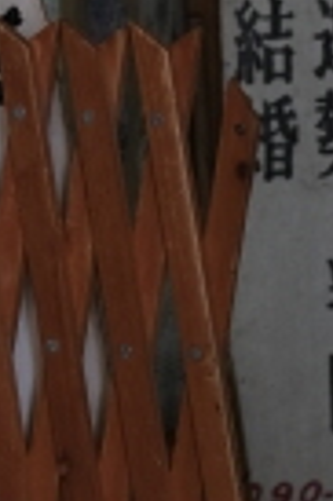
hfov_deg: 6.2
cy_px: -366
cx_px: 644
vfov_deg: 9.2
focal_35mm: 214
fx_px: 2977
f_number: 4
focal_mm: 27.7
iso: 640
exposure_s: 1/80
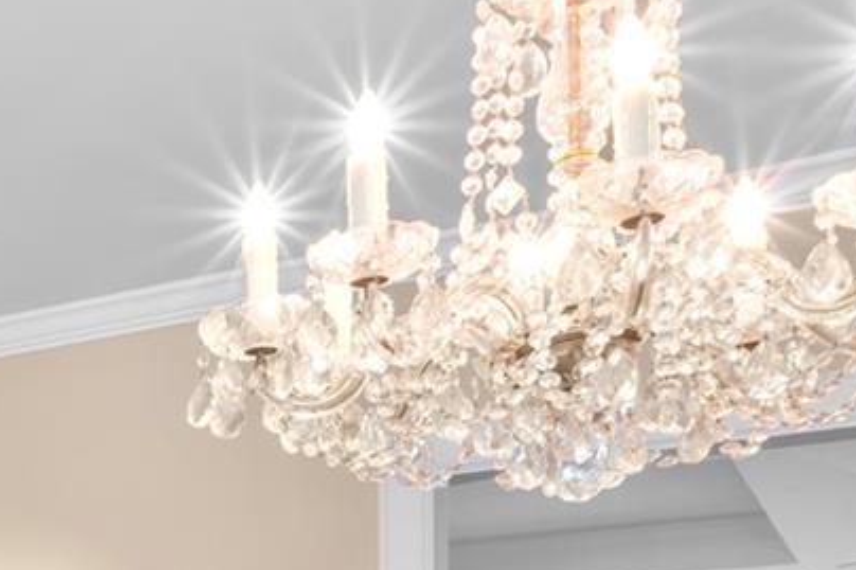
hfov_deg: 21.7
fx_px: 1806
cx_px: -470
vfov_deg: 16.1
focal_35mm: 76
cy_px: 910
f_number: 11
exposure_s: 3.2
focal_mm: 10
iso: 250
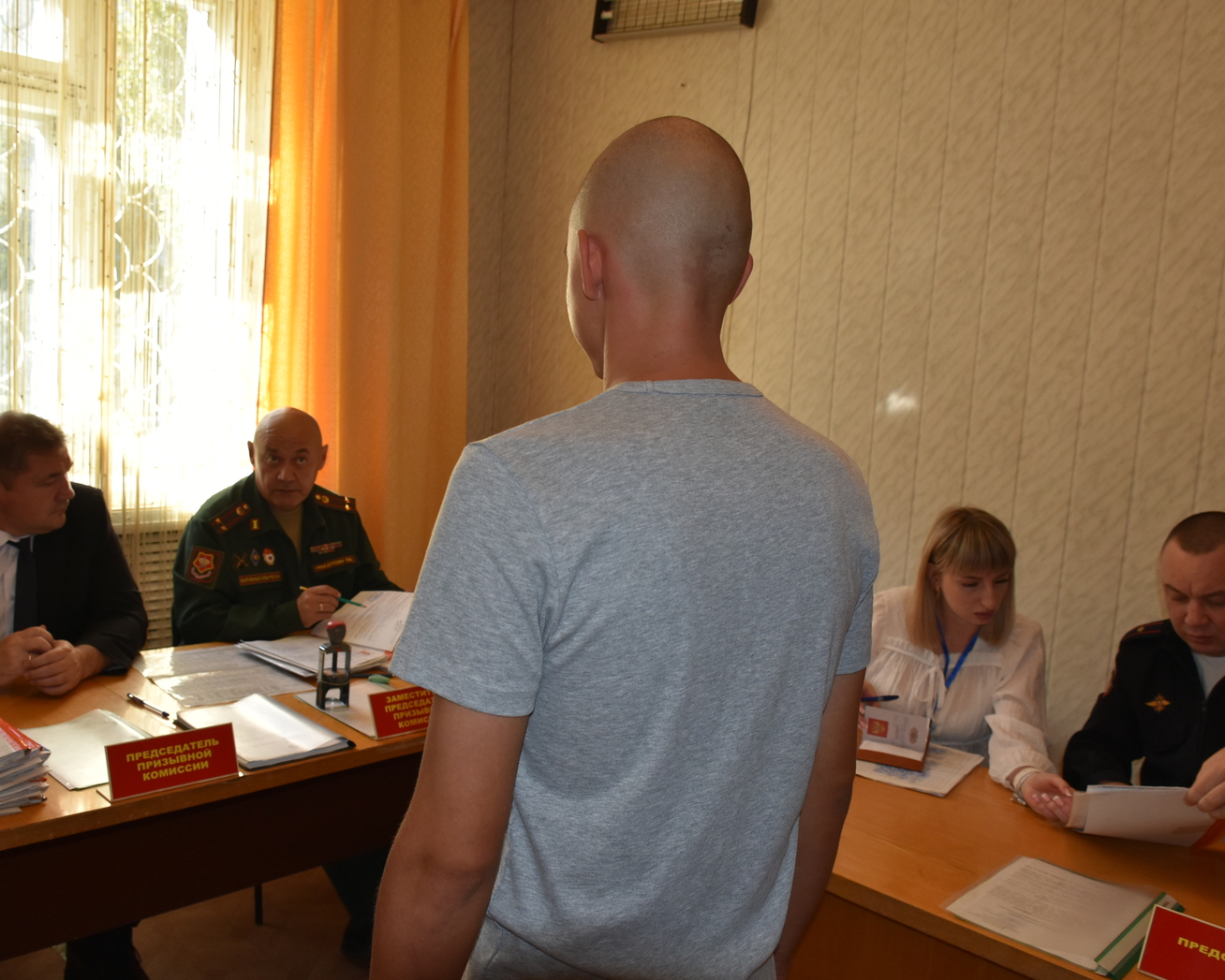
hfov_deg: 57.1
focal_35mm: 31
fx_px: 1124
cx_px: 550
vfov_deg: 47.1
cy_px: 490
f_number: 5
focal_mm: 18
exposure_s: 1/200
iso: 400
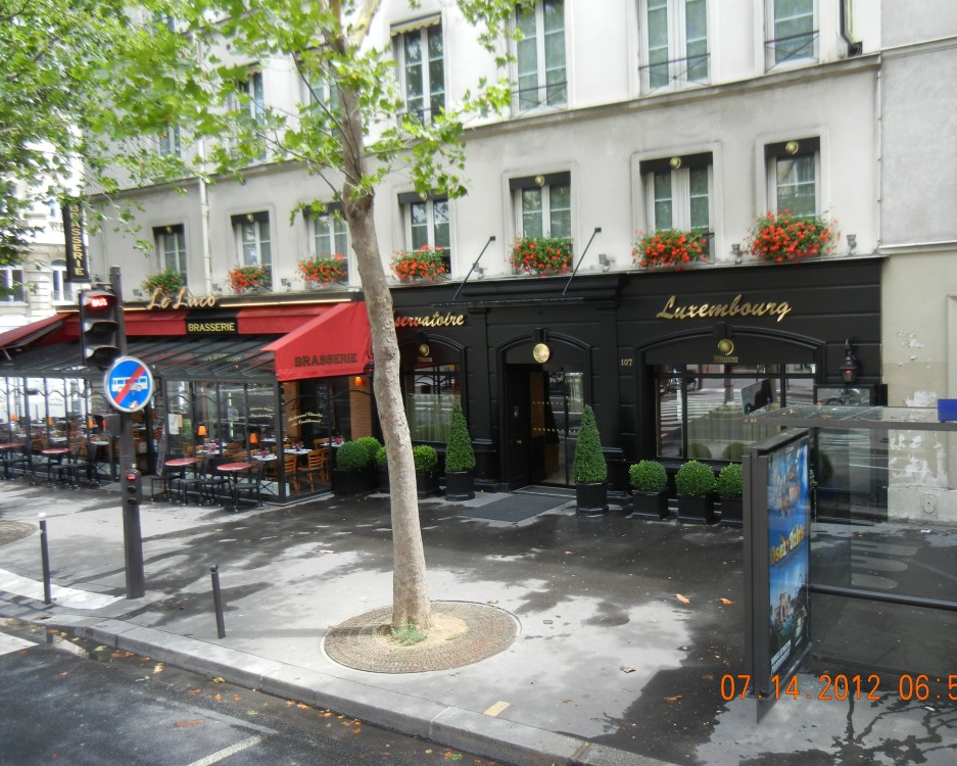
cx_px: 519
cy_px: 377
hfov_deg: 55.6
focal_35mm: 32
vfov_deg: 45.8
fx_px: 907
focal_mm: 5.4
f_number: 3.5
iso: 160
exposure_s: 1/192
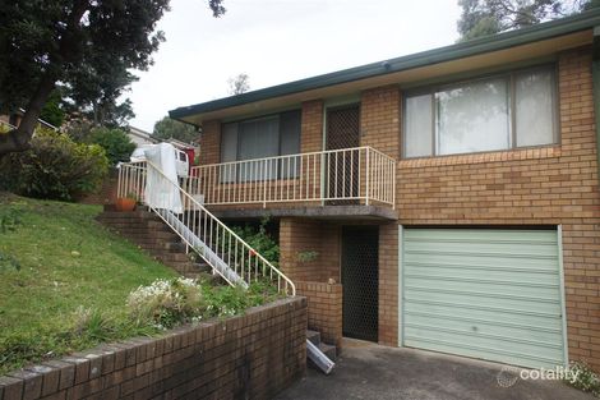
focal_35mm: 24
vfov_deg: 53.1
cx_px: 300
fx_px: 400
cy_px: 200
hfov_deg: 73.8
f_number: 11
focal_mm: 16
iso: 200
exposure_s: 1/100
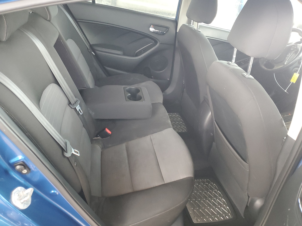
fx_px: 227
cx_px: 151
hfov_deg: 67.3
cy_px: 113
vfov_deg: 53.1
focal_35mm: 26
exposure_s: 1/60.2
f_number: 1.5
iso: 316
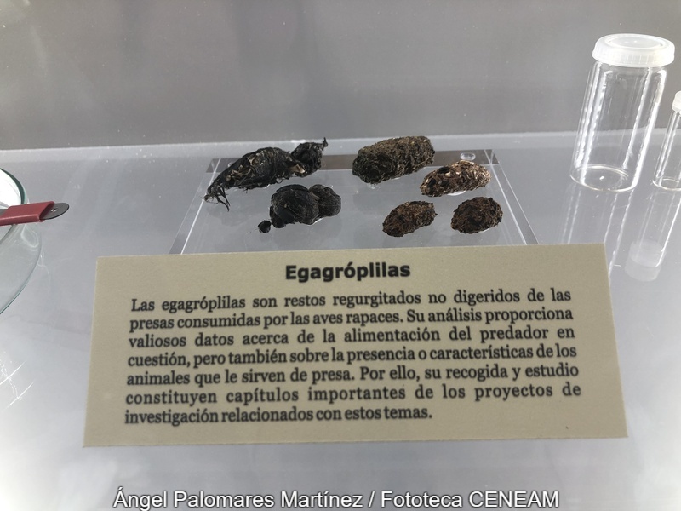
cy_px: 256
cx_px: 340
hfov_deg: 63.4
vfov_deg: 49.7
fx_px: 551
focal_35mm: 28
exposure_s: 1/100
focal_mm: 4
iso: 32
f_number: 1.8
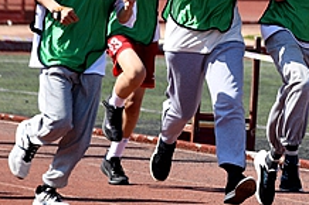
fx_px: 6287
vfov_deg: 1.9
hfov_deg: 2.8
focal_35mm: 733
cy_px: 5
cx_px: 335
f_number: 5.6
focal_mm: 200
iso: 180
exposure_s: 1/500
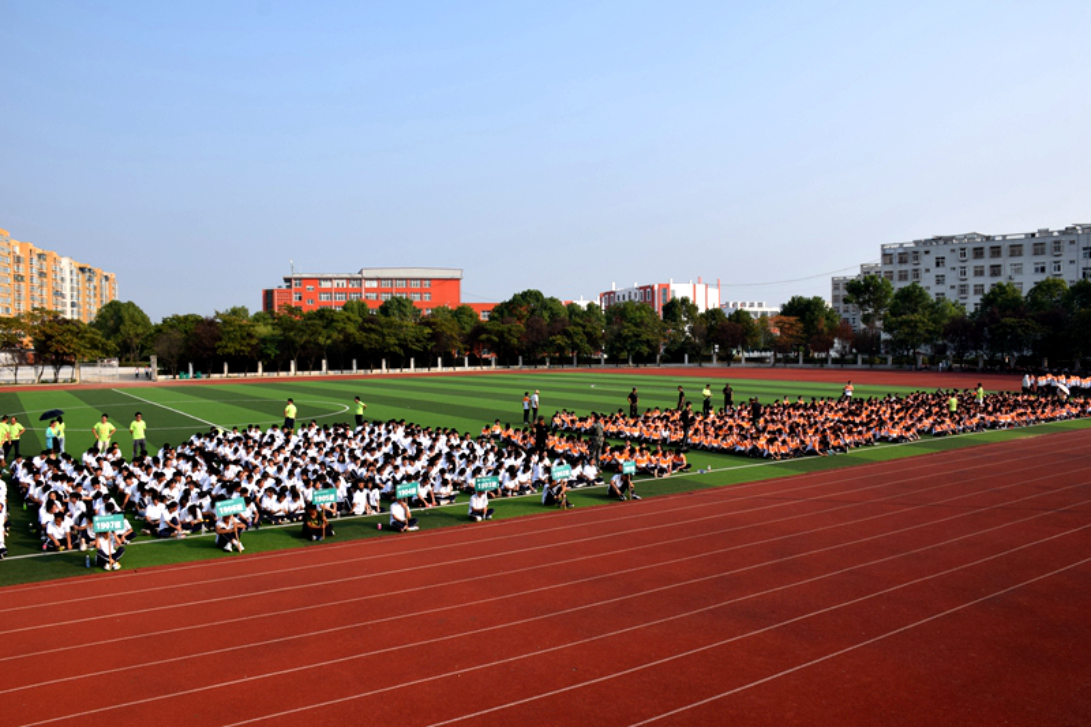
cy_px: 364
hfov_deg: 67.4
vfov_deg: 47.9
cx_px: 546
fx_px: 818
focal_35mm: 27
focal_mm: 18
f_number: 9
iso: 200
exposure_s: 1/320
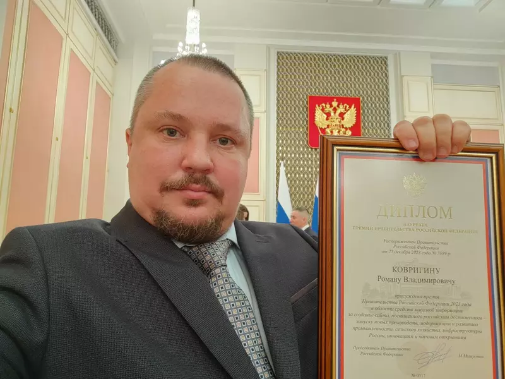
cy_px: 190
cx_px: 252
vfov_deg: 68.7
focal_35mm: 19
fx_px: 277
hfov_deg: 84.7
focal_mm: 3.26
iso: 80
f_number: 2.45
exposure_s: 1/33
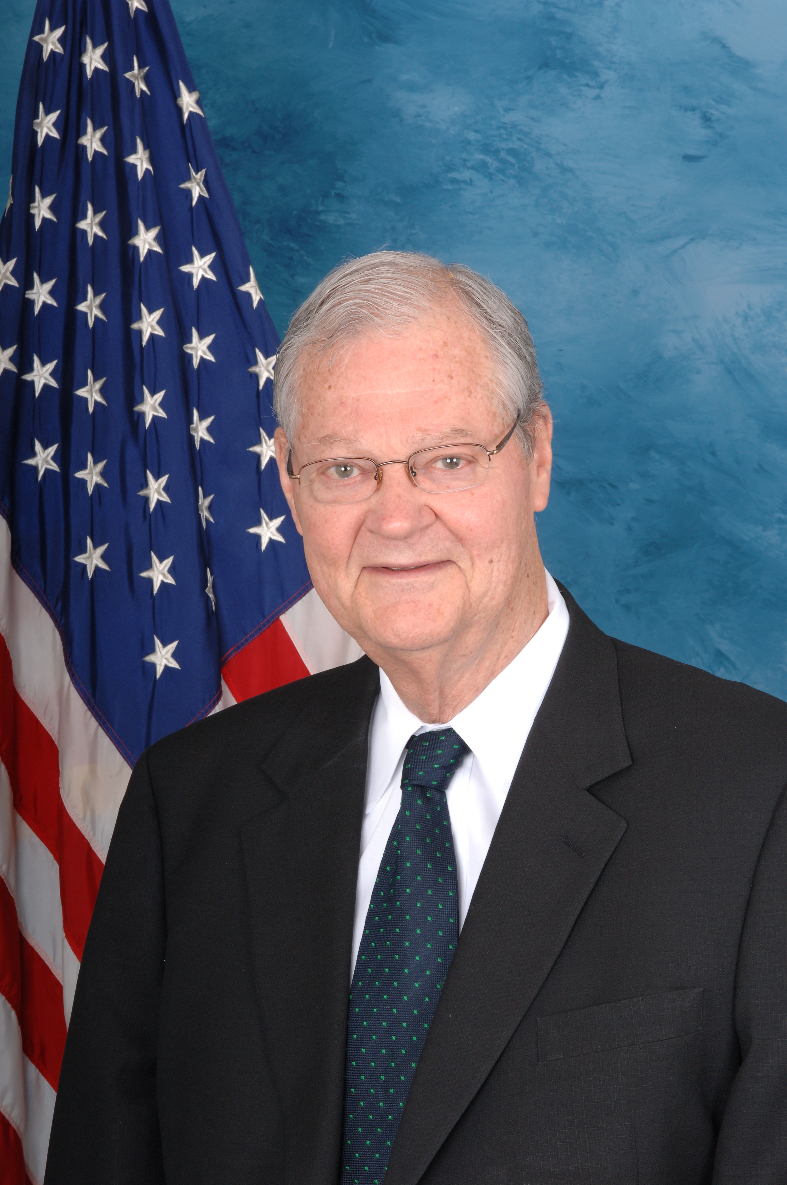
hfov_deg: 13.0
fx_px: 3452
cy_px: 592
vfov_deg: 19.5
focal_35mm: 105
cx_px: 394
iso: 250
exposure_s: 1/250
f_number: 18
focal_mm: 70
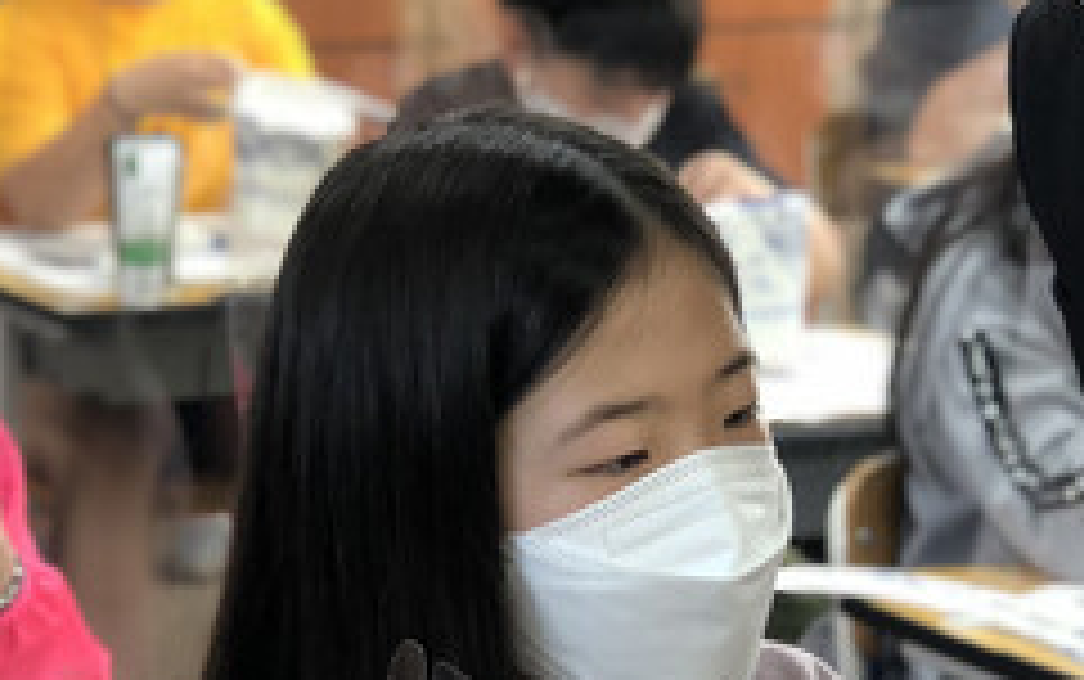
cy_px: 531
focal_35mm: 137
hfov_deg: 15.2
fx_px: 4050
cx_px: 693
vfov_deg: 9.6
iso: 100
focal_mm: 6
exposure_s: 1/40
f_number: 2.4
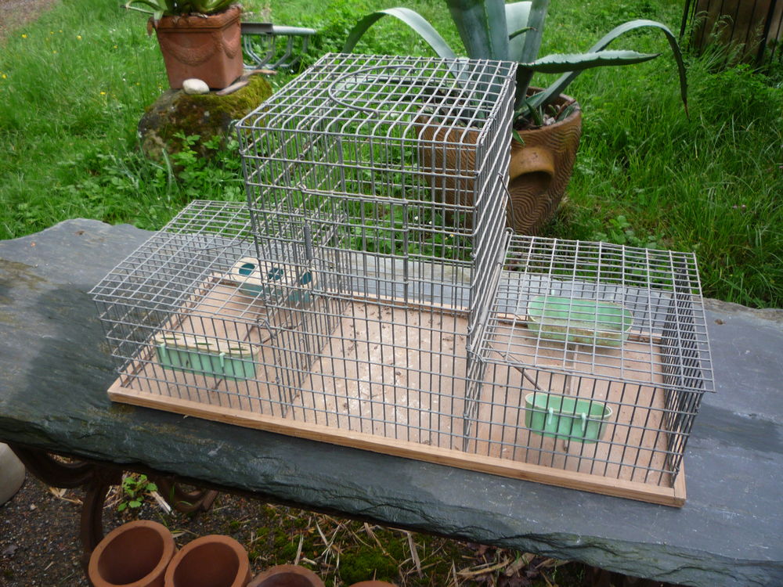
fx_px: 679
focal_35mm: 30
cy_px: 294
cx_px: 392
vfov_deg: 46.8
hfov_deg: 60.0
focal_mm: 5.2
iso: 100
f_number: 3.3
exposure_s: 1/50
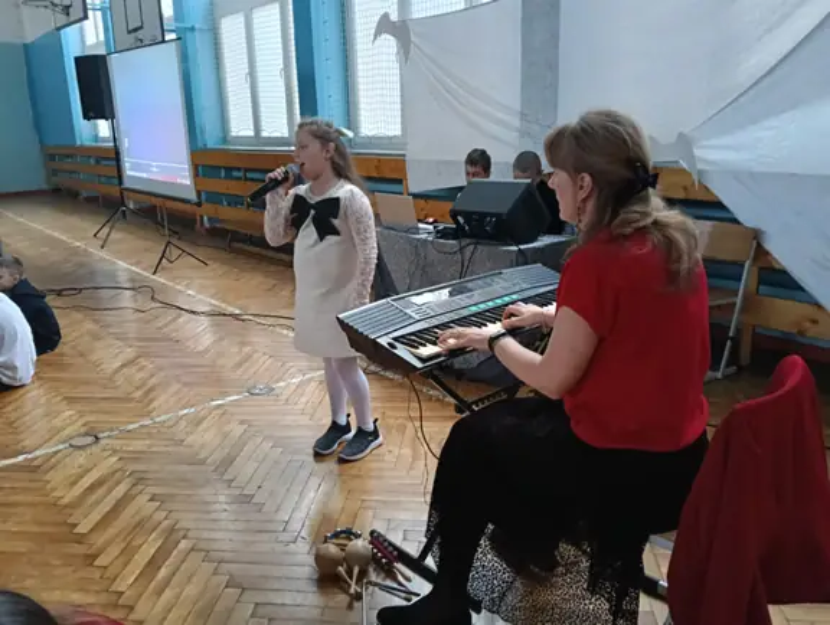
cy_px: 312
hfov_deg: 65.2
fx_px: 648
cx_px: 415
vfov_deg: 51.5
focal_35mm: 27
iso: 640
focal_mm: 3.98
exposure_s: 1/33.3
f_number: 1.8
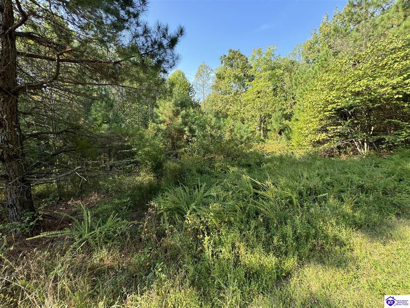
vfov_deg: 85.7
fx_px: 166
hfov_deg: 102.1
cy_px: 154
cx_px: 205
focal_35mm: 14
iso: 40
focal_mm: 2.22
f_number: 2.2
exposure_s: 1/236
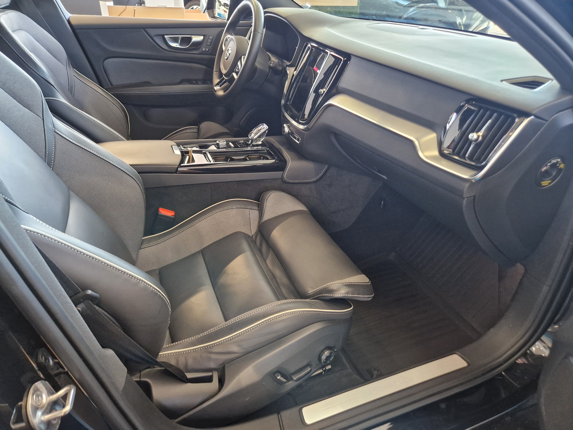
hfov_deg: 73.9
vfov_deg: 58.9
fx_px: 381
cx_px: 286
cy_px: 215
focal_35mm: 23
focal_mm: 5.4
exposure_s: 1/100
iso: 400
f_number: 1.8
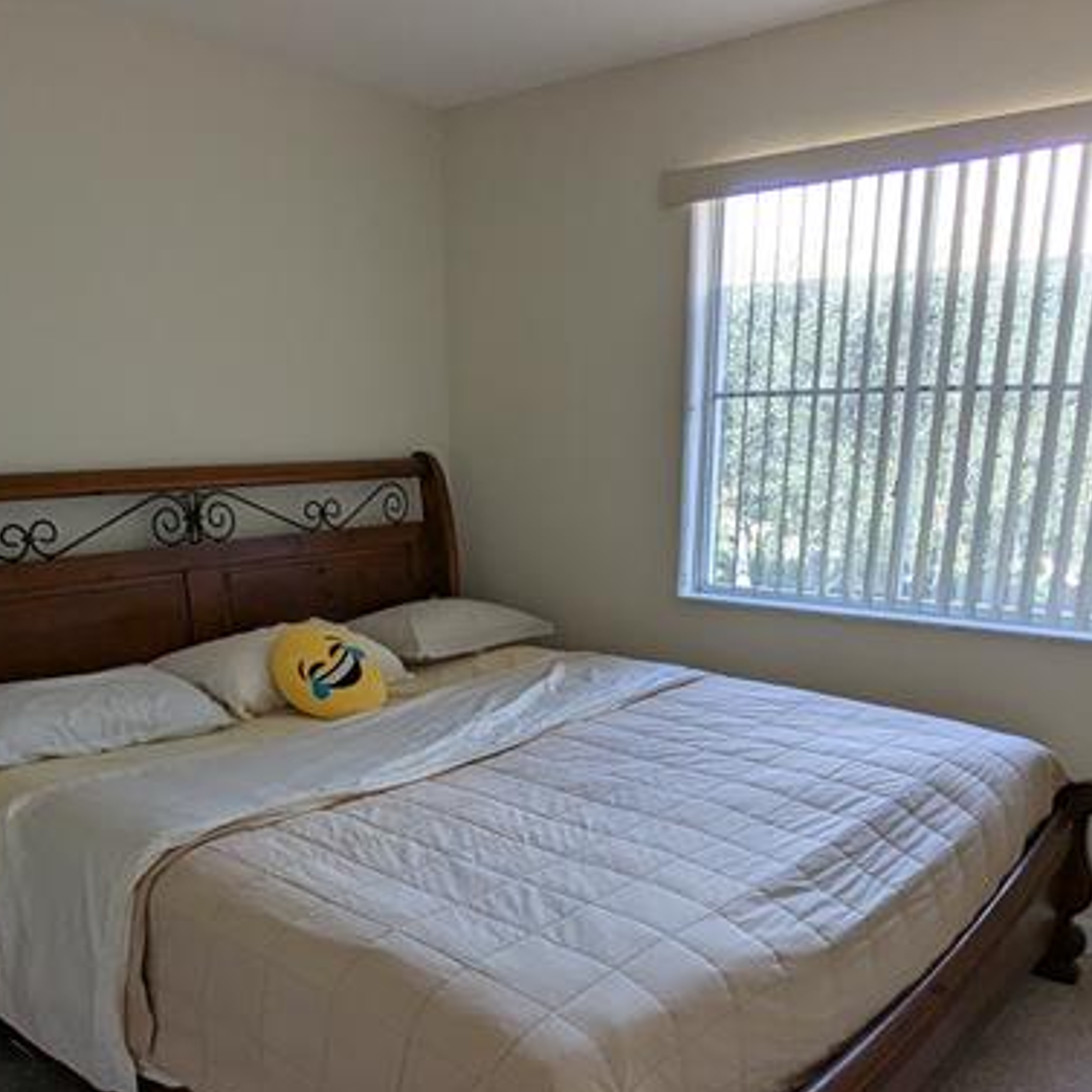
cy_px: 770
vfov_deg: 52.5
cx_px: 518
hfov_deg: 54.0
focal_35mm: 30
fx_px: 1071
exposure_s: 1/40
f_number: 2.2
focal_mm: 2.35
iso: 49
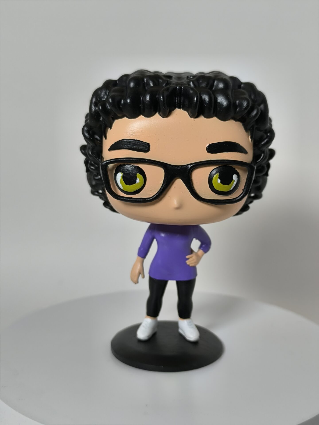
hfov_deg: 31.5
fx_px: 565
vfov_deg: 41.2
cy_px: 212
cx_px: 160
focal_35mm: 46
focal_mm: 6.14
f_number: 1.65
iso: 125
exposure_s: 1/100
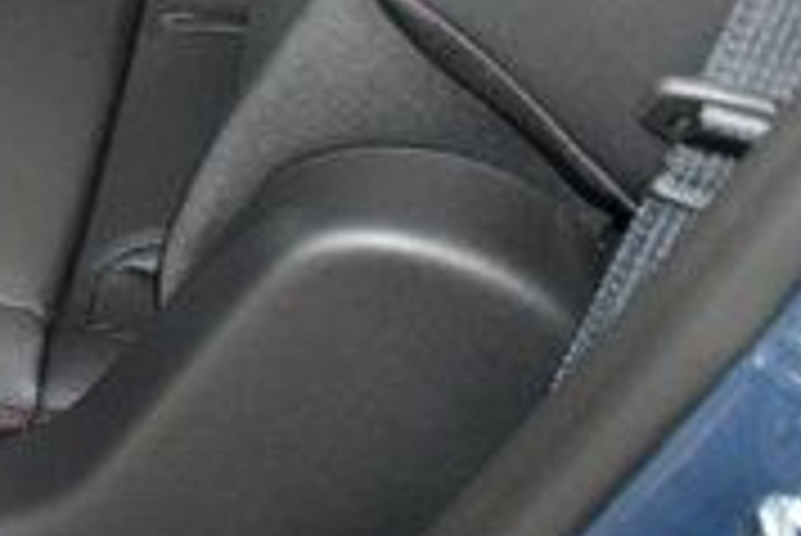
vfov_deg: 13.6
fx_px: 2160
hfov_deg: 18.1
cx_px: -490
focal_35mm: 97
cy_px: -169
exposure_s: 1/40
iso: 3200
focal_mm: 18
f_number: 3.5
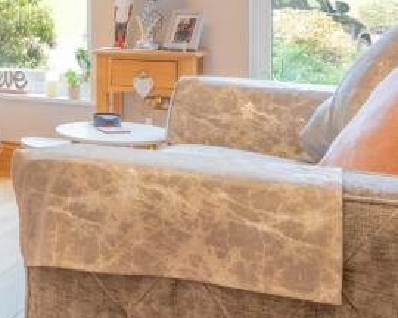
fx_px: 671
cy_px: 17
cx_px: -127
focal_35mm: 57
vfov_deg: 25.6
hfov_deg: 27.3
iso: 200
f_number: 11
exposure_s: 1/6
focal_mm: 16
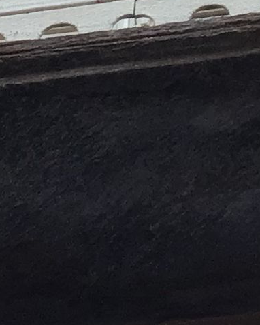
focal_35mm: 207
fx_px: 1990
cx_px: 148
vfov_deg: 9.1
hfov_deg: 7.5
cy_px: -176
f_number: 2.4
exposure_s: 1/100
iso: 25
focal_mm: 3.3
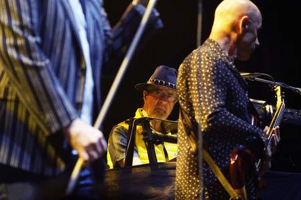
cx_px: 150
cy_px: 100
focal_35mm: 200
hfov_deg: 10.3
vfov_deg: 6.9
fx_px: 1671
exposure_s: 1/200
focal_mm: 200
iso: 3200
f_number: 5.6
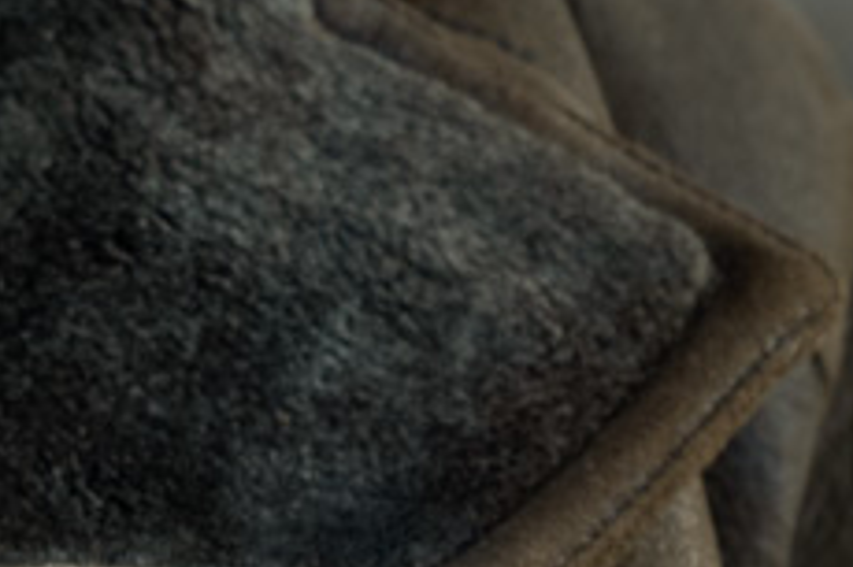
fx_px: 27063
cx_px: -846
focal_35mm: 1143
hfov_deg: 1.8
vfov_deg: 1.2
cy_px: 472
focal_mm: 175
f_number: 4
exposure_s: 1/320
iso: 125
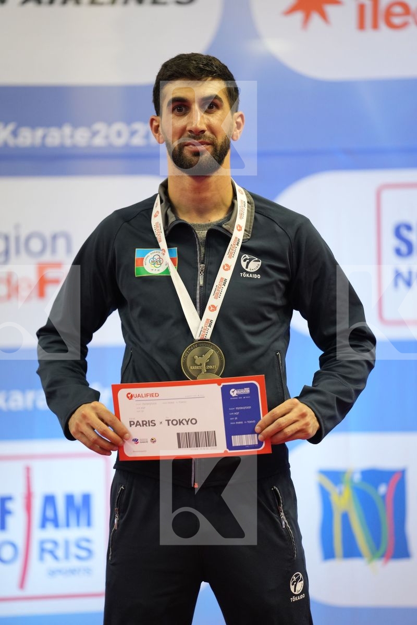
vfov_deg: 10.3
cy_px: 312
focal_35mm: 200
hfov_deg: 6.9
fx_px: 3475
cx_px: 208
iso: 1250
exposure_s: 1/250
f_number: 2.8
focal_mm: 200
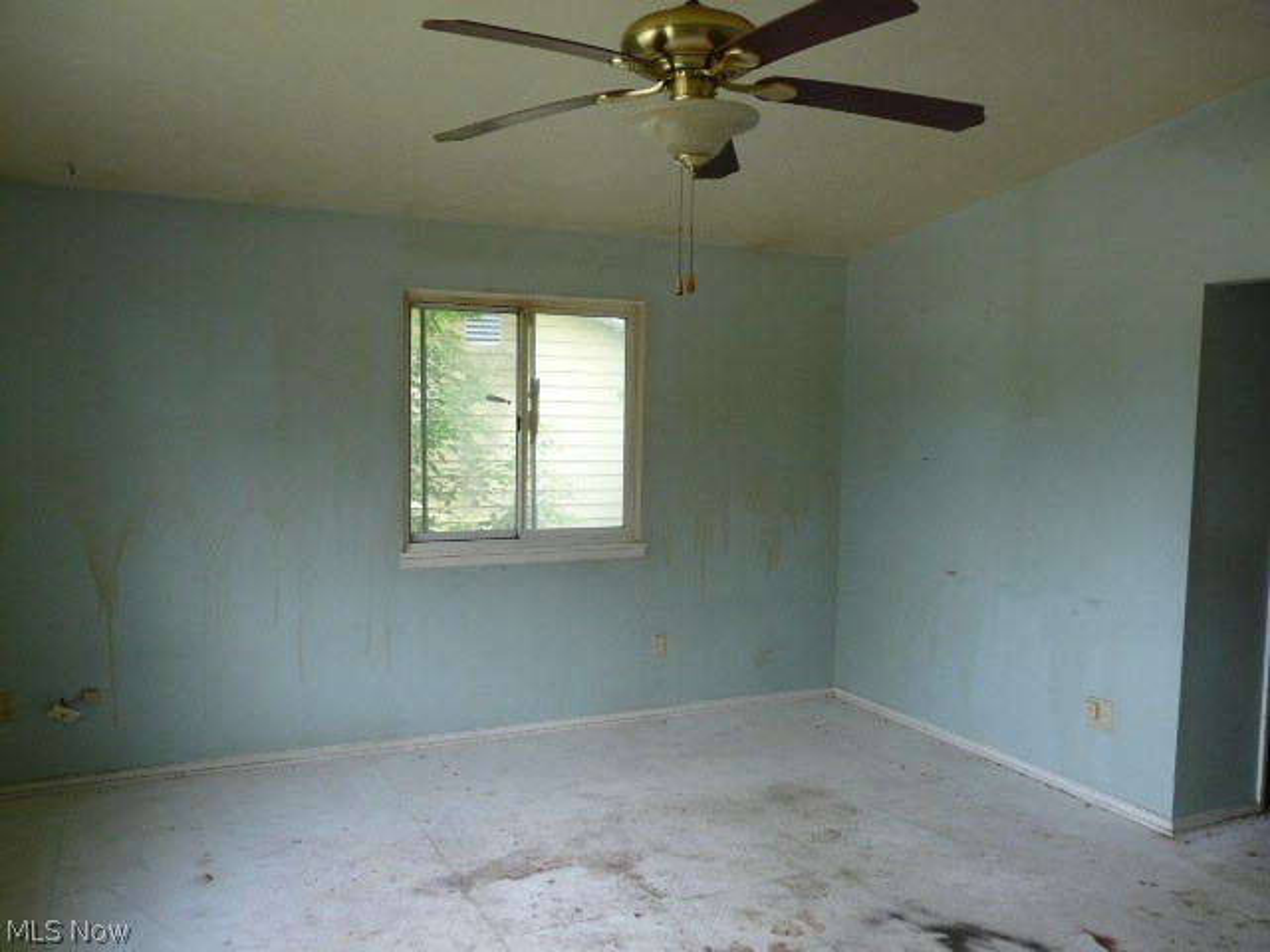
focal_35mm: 28
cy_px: 476
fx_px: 1027
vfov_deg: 49.7
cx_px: 635
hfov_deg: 63.4
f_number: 2.8
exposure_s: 1/50
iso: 100
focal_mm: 4.6
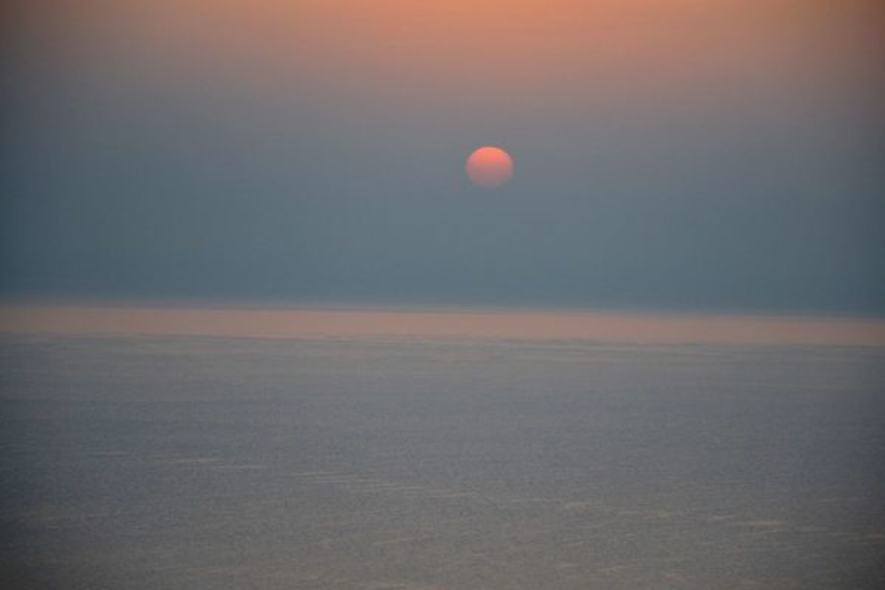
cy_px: 295
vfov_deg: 6.5
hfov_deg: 9.8
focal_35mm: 210
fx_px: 5162
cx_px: 442
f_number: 5.6
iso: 400
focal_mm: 140
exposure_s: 1/160
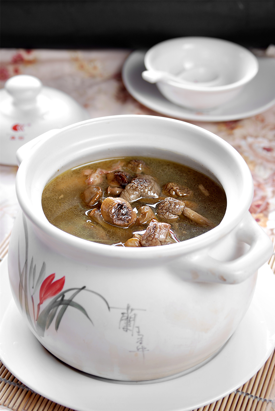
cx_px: 138
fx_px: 822
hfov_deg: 19.0
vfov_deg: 28.0
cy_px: 206
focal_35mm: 72
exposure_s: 1/1.6
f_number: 4.5
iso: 100
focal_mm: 48
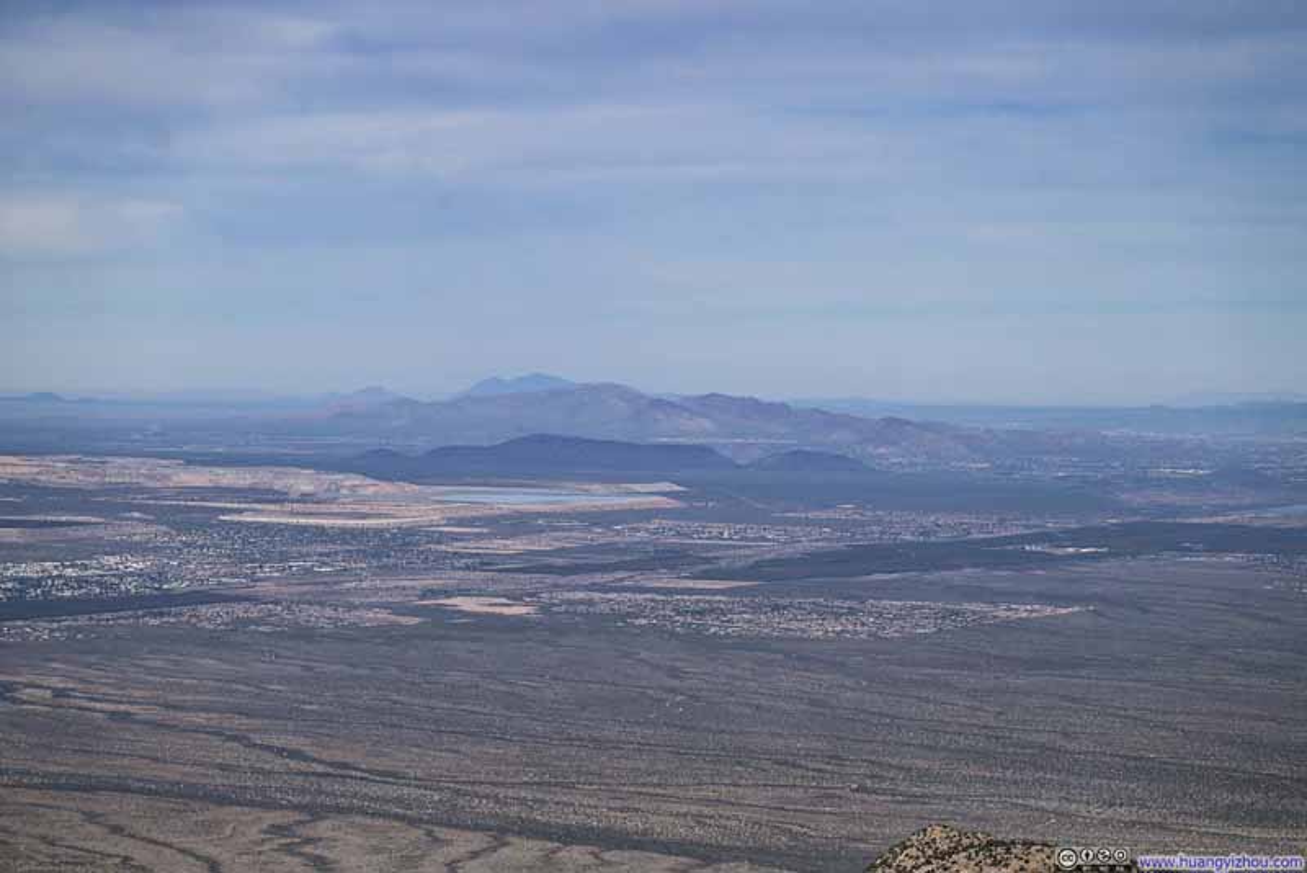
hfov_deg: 17.1
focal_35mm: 120
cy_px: 436
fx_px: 4358
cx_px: 654
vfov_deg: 11.4
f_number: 5.6
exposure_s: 1/3200
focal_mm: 120
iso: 100
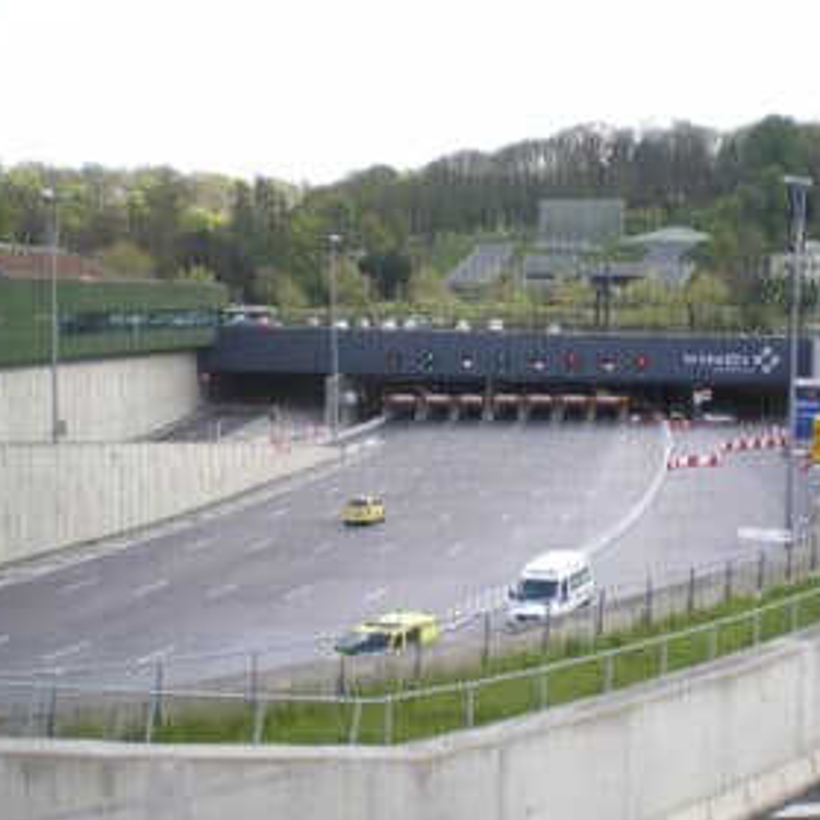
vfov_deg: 28.6
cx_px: 529
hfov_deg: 28.5
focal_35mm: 60
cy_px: 423
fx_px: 1608
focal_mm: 7.4
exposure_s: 1/125
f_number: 4.9
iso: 50
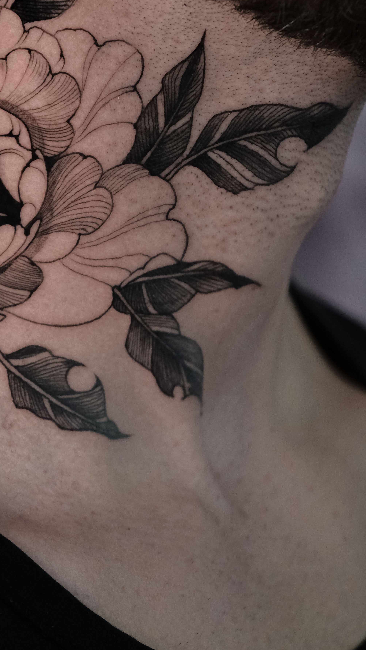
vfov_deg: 9.8
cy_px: 282
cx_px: 55
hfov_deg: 5.5
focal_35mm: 221
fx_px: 3813
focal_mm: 80
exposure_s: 1/400
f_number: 2.8
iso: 1600
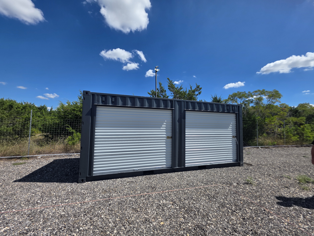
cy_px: 118
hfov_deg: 106.2
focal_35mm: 13
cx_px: 157
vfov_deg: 89.9
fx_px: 118
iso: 40
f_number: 1.9
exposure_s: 1/3059
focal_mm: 2.2
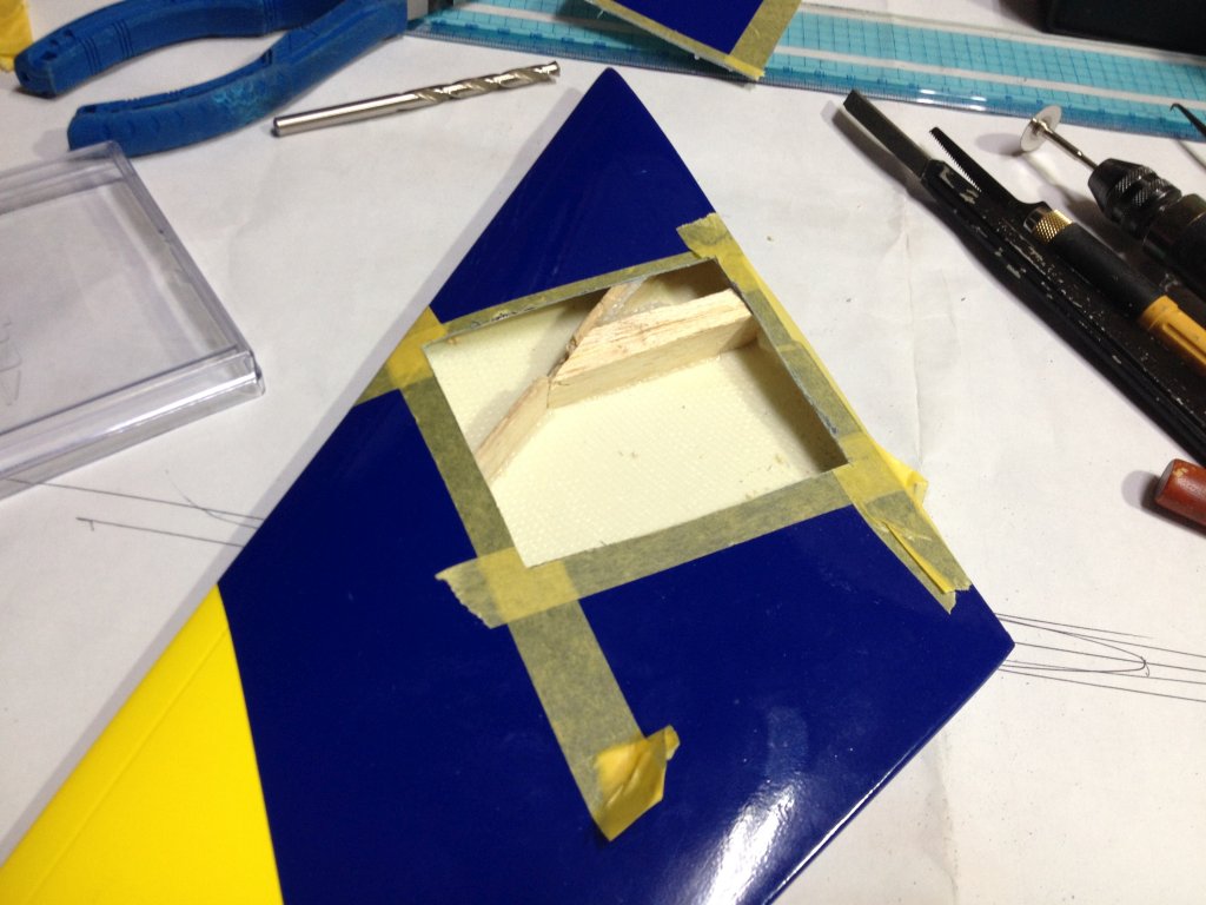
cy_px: 452
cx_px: 603
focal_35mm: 35
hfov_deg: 52.6
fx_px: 1219
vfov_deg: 40.7
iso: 64
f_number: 2.4
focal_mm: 4.28
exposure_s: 1/20
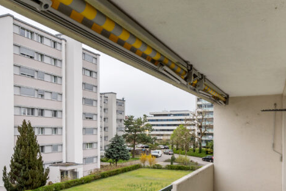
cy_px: 153
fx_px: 254
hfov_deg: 58.7
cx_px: 146
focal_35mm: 32
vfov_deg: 39.5
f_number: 8
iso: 100
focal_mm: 10
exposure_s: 1/160
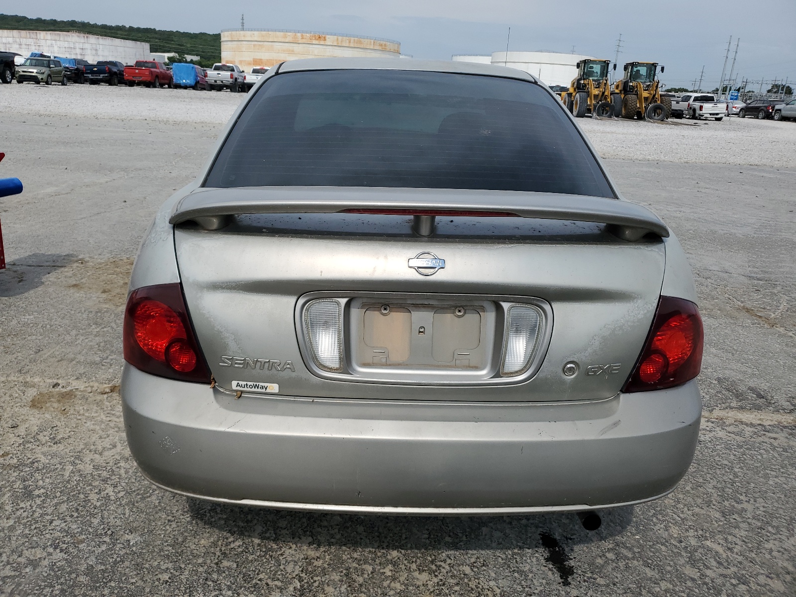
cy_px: 298
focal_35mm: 26
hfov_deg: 67.3
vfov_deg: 53.1
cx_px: 398
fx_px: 598
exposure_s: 1/5000
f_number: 1.5
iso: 50
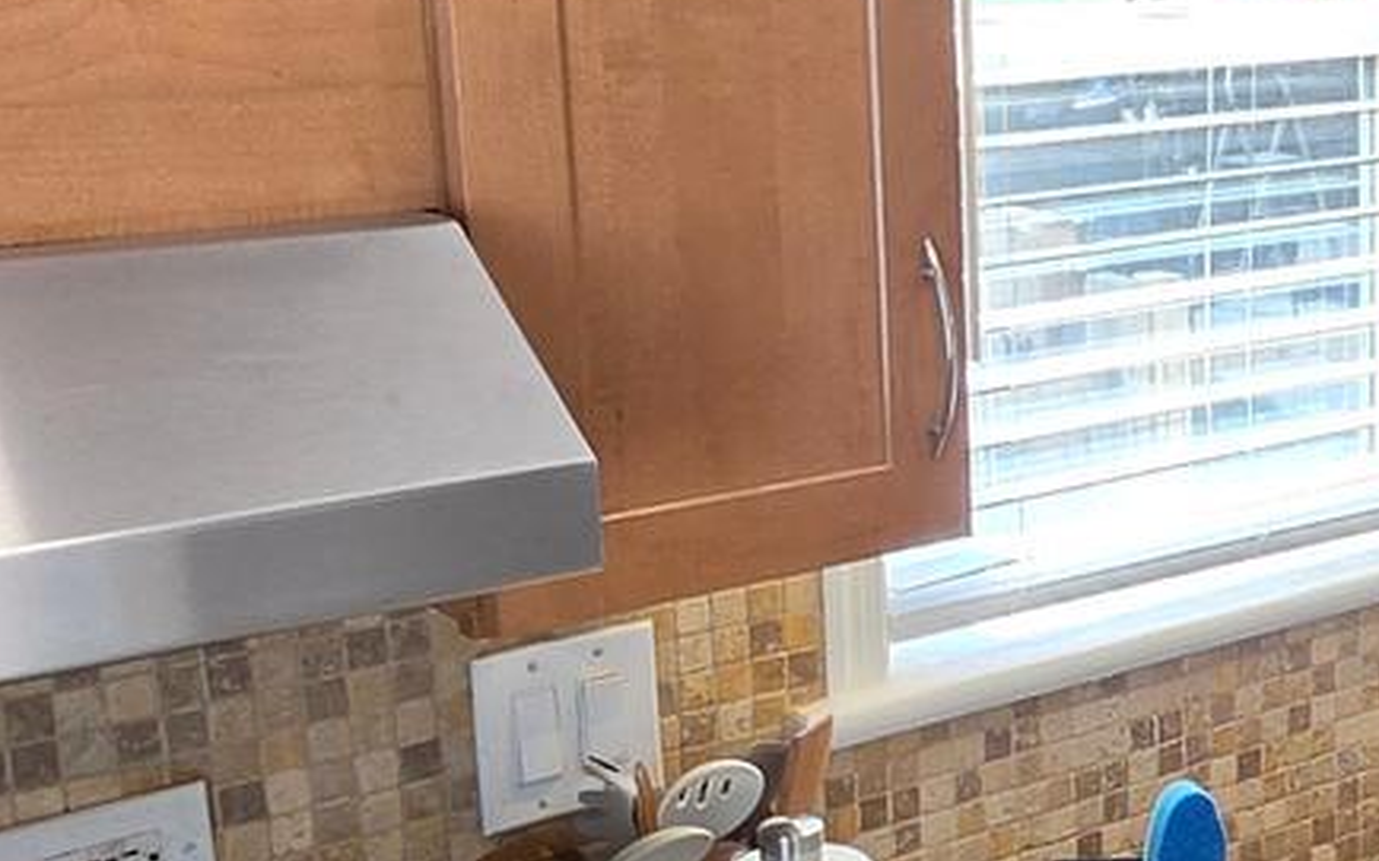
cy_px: 461
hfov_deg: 28.3
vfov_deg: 20.0
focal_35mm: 65
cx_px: 1570
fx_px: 2442
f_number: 1.9
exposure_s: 1/120
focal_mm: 2.2
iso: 64
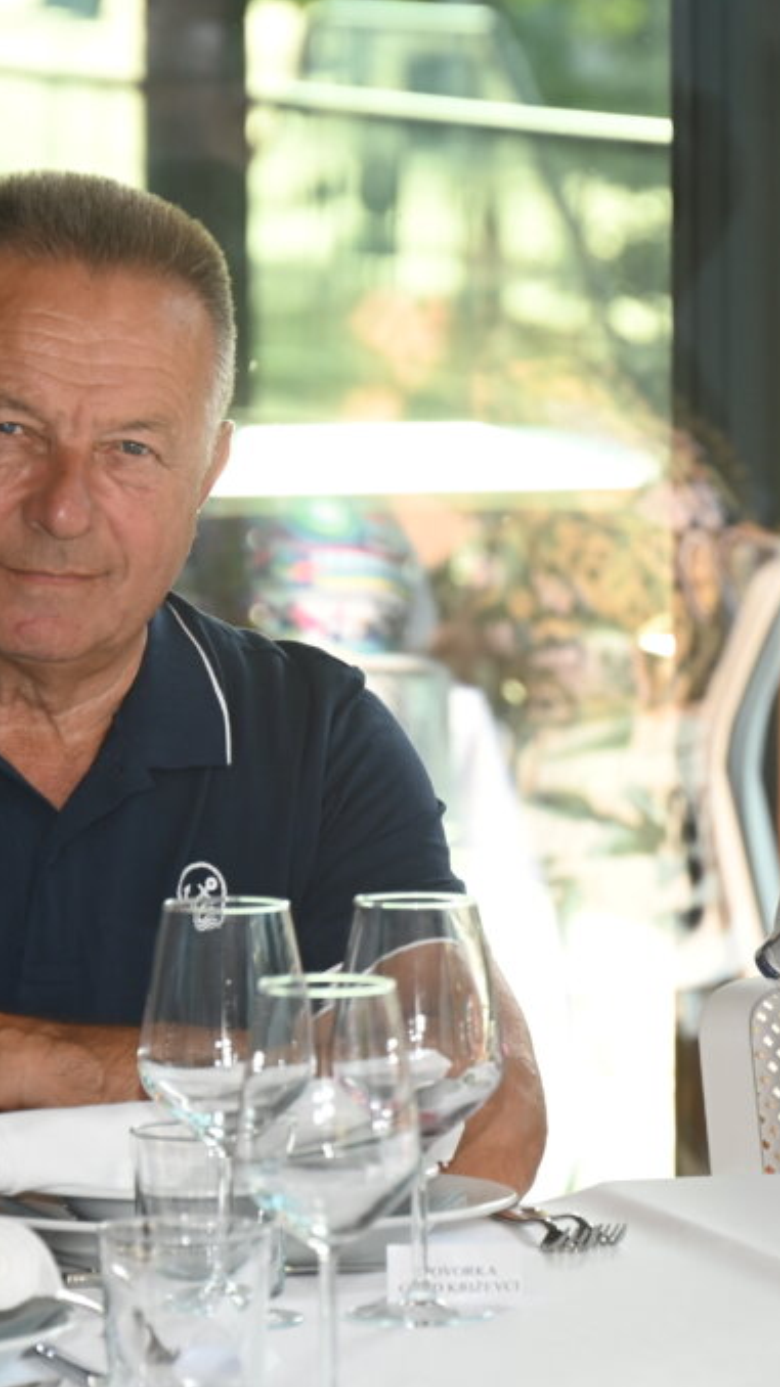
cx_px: 516
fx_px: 9604
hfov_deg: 4.7
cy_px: 692
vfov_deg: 8.3
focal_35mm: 261
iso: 720
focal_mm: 165
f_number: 6.3
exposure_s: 1/200
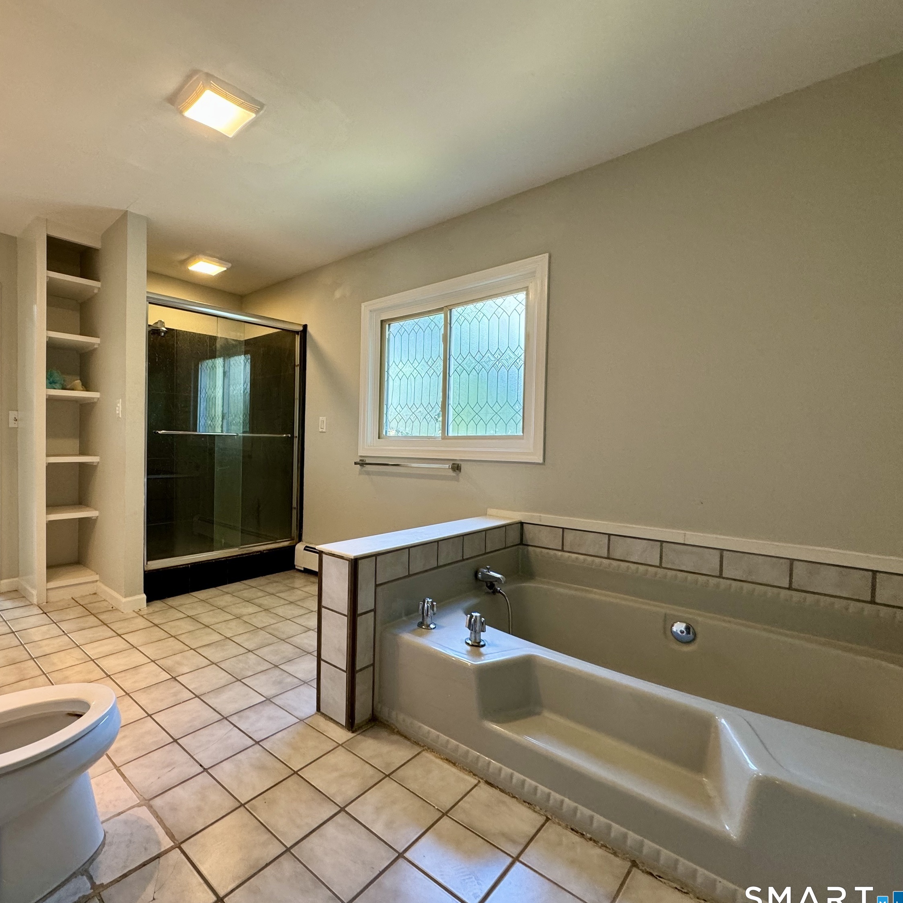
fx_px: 502
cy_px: 454
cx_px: 309
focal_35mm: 17
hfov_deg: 81.4
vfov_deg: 84.0
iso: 200
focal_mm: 2.22
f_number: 2.2
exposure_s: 1/60
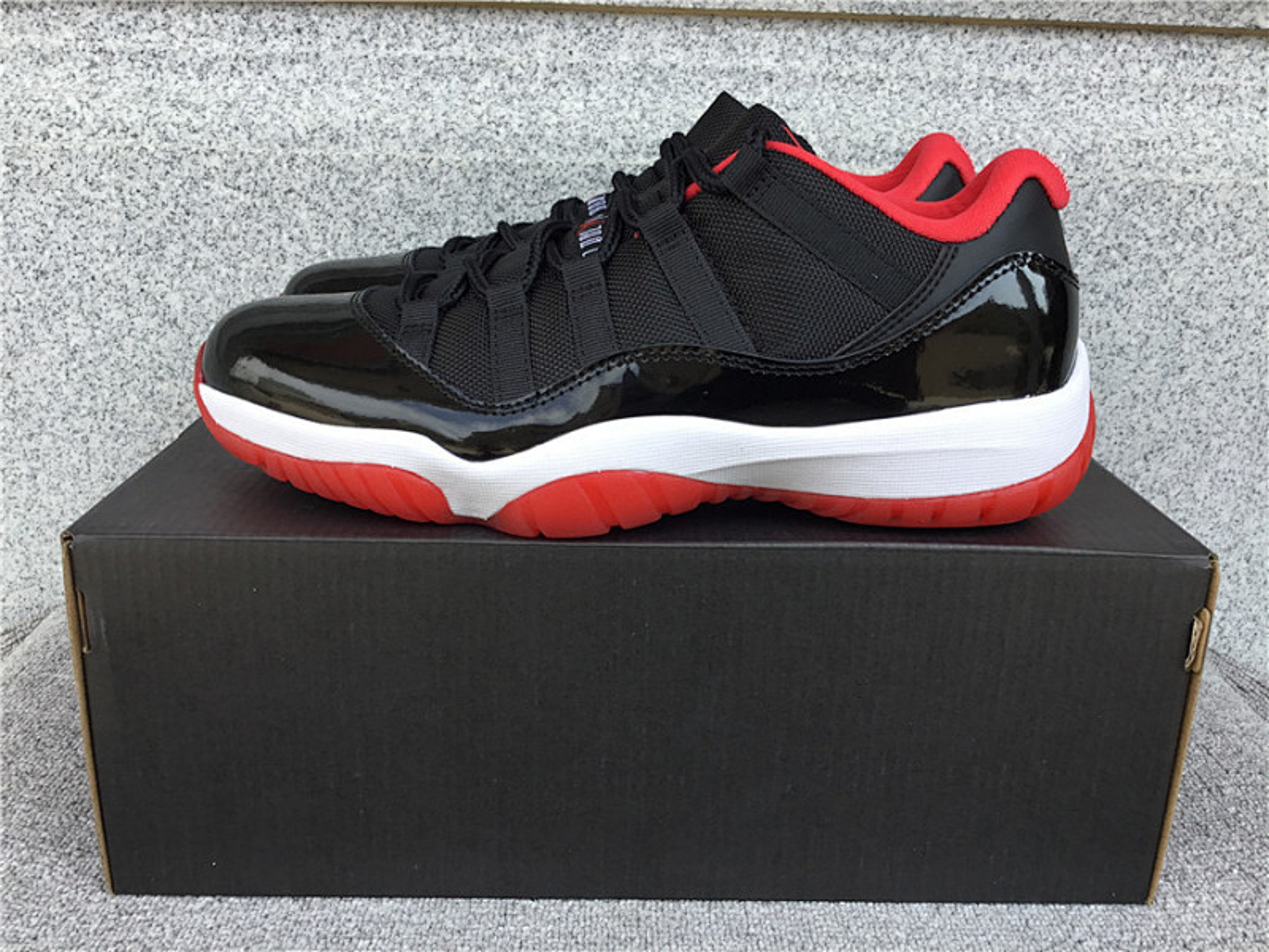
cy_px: 476
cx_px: 634
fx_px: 1136
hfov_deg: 58.4
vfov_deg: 45.4
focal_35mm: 31
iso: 25
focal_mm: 3.3
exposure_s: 1/191
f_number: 2.4
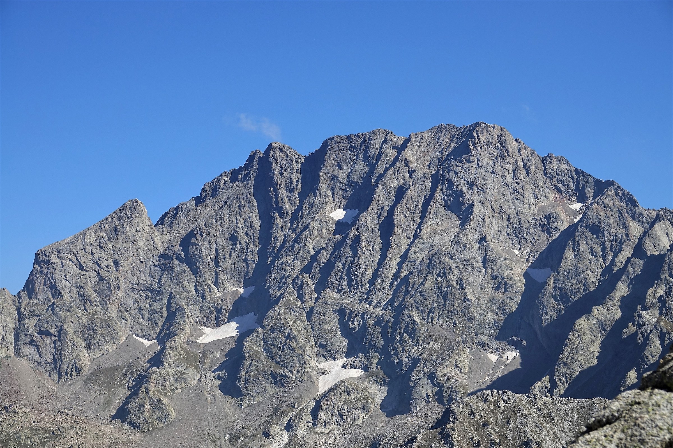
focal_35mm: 79
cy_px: 224
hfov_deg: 25.7
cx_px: 336
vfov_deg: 17.3
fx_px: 1476
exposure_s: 1/1000
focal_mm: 28.91
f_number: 4
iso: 100
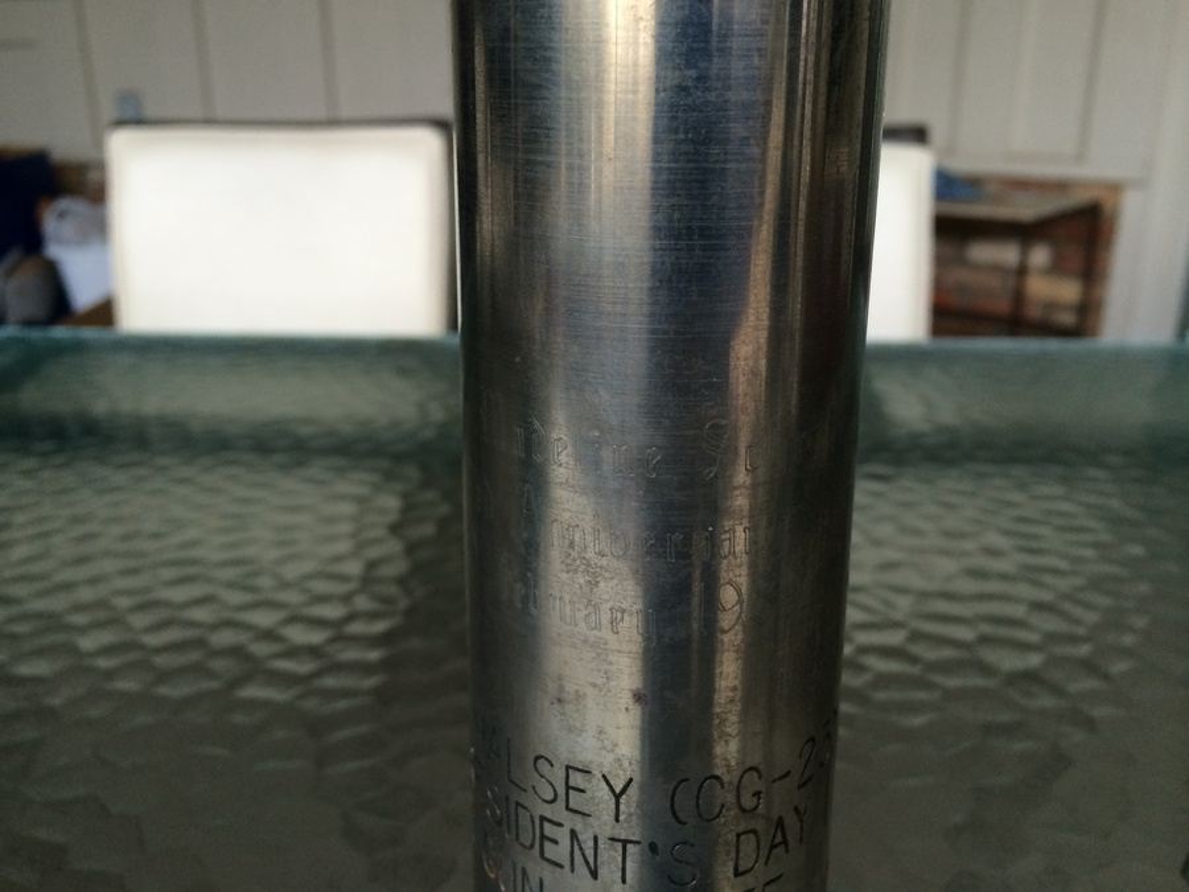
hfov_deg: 60.0
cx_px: 594
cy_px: 446
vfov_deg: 46.8
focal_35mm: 30
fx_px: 1030
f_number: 2.2
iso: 40
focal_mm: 4.12
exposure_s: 1/30
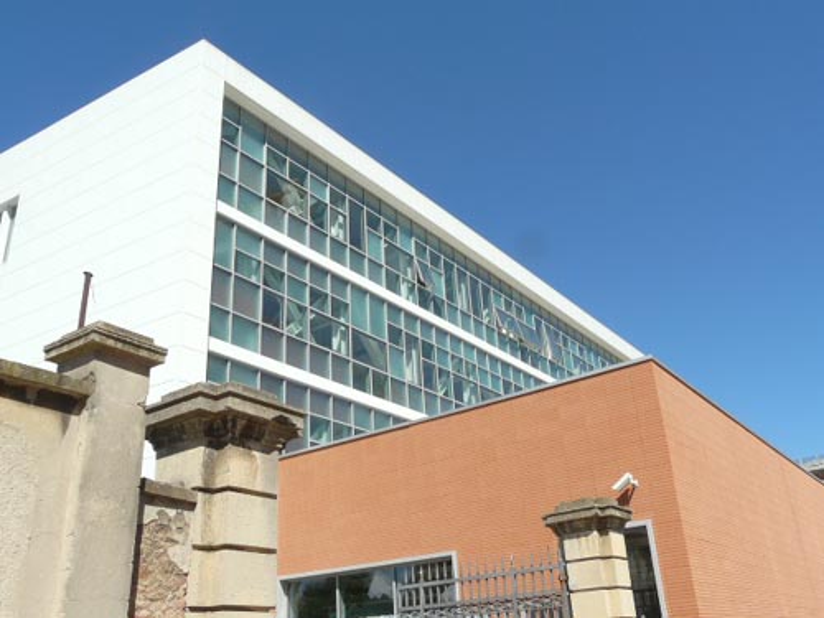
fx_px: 762
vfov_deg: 44.2
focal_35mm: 32
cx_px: 412
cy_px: 309
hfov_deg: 56.8
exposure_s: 1/400
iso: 100
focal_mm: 4.6
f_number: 5.6
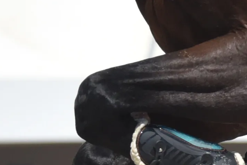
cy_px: 31
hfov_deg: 1.4
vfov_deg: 0.9
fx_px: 9944
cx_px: 92
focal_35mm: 1450
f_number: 5.6
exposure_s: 1/4000
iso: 640
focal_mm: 195
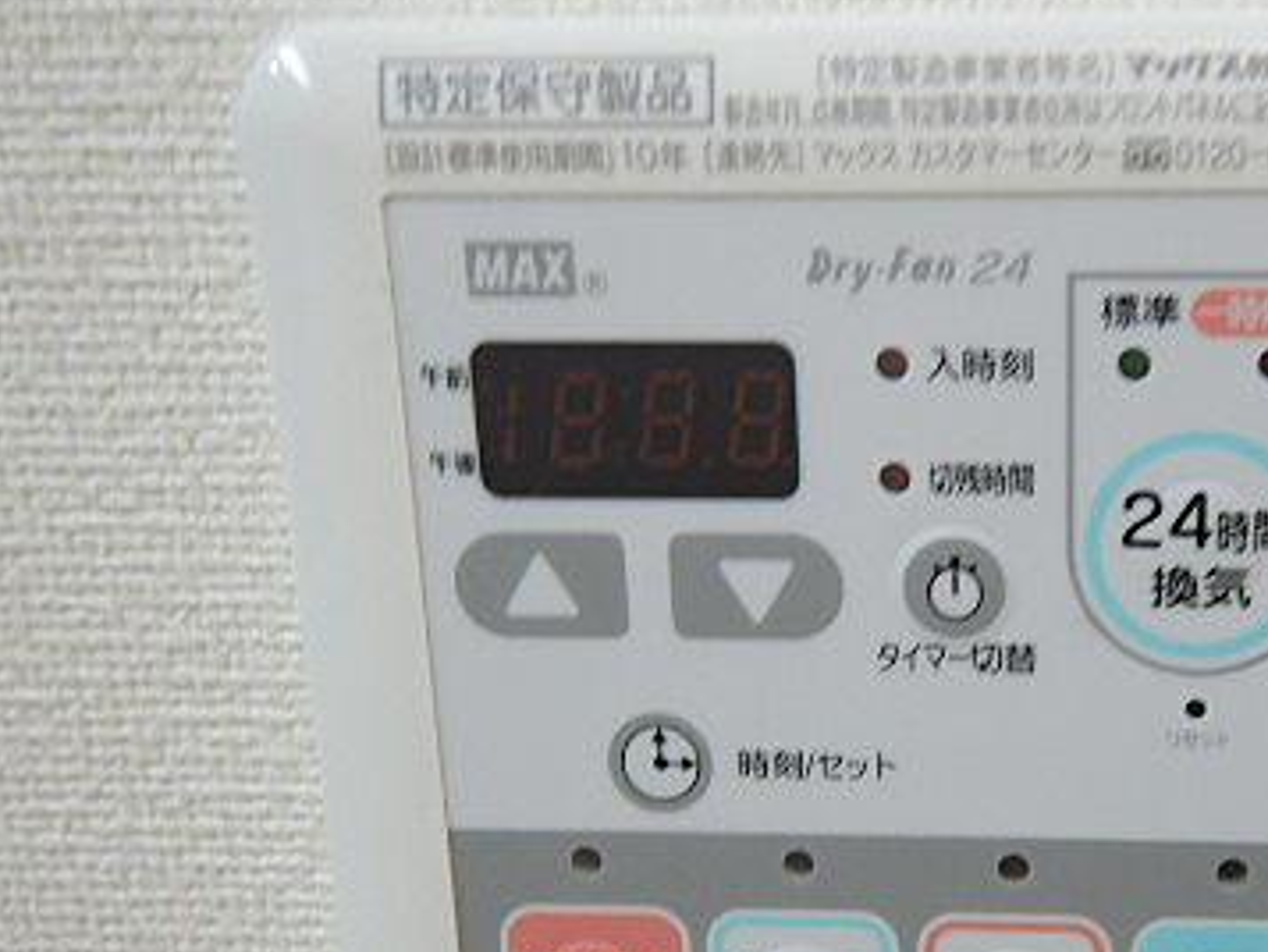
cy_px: 657
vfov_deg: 33.2
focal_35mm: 43
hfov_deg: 42.0
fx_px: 1576
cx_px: 1009
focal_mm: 4.3
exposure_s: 1/30
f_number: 2.8
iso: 280
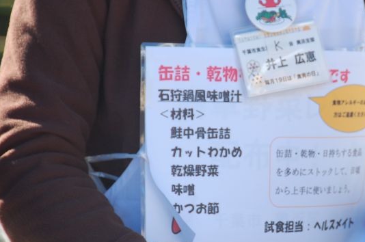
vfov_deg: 4.1
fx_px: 3411
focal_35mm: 337
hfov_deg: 6.1
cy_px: 121
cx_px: 273
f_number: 5.6
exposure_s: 1/500
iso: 400
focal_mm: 150
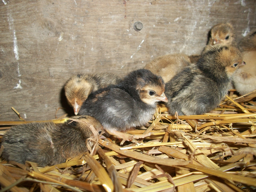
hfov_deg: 56.8
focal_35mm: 32
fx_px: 237
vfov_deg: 44.2
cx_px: 128
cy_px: 96
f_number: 2.9
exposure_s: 1/60
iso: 80
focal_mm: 5.7
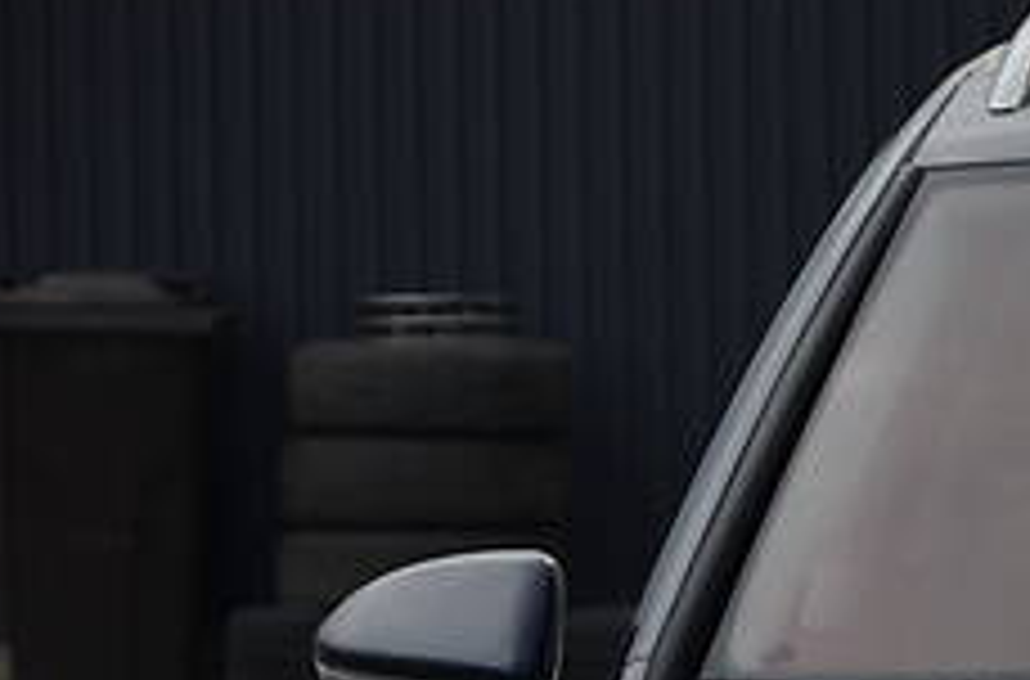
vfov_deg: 3.2
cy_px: 1171
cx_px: 1723
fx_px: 11976
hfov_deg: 4.9
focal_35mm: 420
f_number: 5.6
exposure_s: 1/125
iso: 220
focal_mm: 80
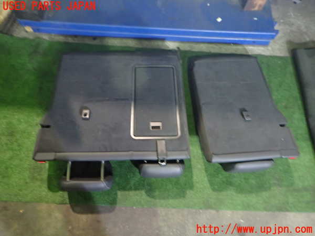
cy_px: 118
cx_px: 158
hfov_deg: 69.4
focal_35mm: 25
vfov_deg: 54.9
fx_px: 227
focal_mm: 4.5
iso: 800
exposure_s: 1/25
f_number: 2
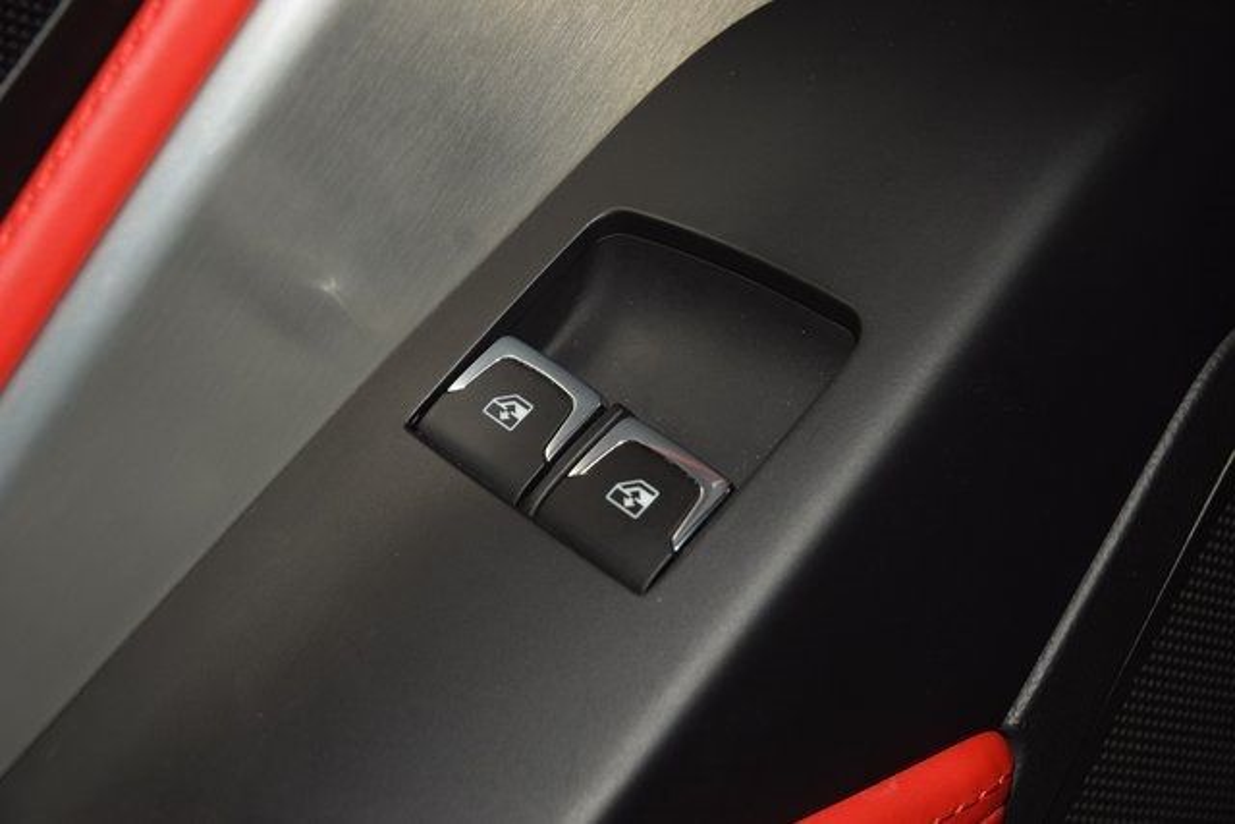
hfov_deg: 19.5
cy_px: 412
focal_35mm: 105
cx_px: 618
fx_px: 3603
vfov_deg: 13.0
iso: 100
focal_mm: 70
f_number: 8
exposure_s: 1/125
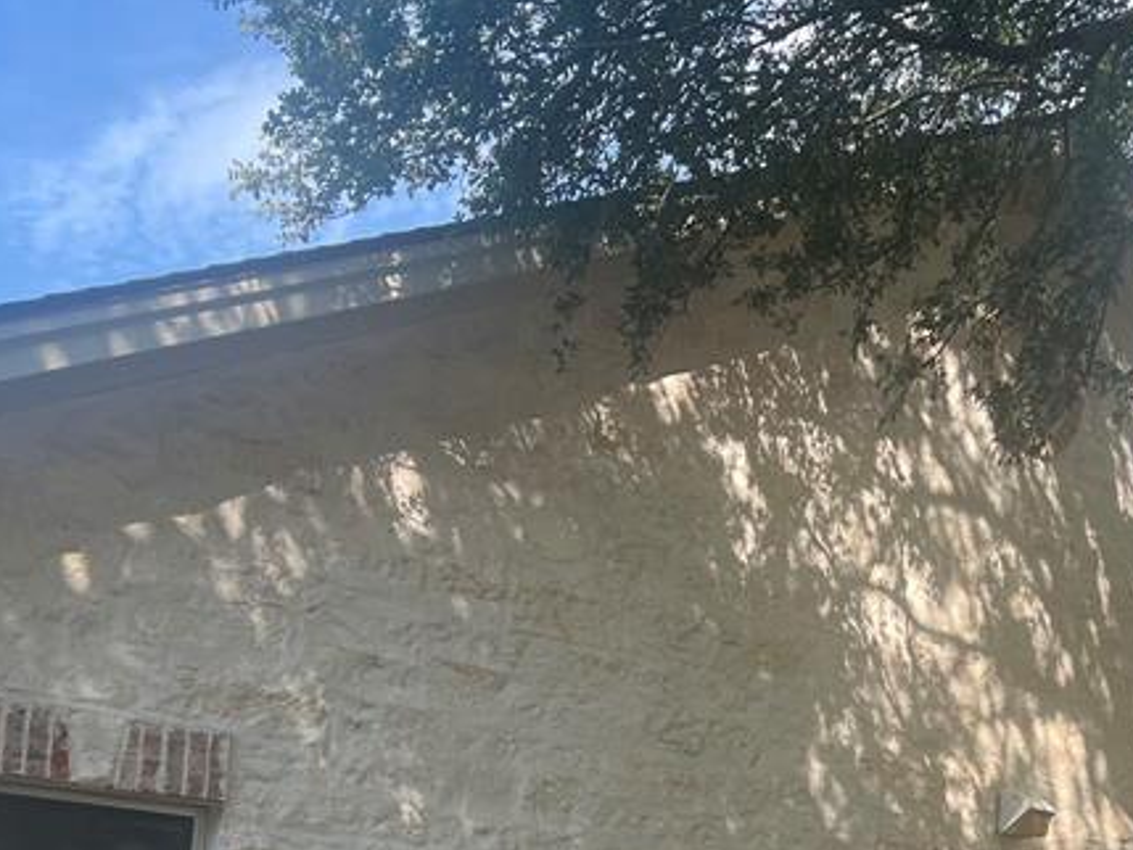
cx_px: 747
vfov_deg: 23.0
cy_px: 792
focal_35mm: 62
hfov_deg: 31.0
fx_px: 2030
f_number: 1.5
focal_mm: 5.7
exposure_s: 1/1048
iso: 50
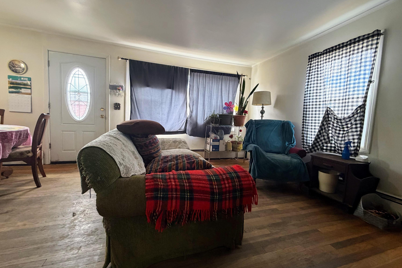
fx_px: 167
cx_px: 200
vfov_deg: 77.3
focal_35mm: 15
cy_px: 132
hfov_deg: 100.4
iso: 400
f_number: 2.2
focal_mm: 2.22
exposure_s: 1/60
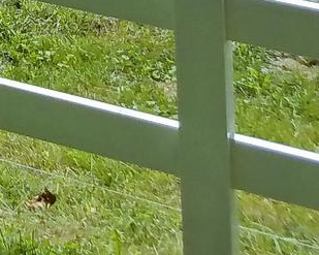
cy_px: -509
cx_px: -477
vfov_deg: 7.9
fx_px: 1586
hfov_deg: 9.9
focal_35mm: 168
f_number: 1.7
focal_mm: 4.2
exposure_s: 1/2144
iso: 40
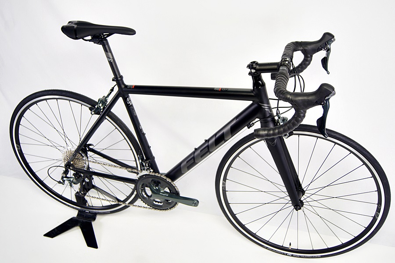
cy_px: 132
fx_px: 576
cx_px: 198
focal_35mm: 52
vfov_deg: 25.8
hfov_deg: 37.9
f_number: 5
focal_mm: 35
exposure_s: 1/50
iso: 250
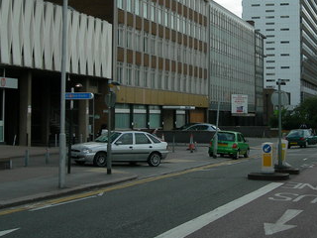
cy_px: 70
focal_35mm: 76
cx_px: 218
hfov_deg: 25.5
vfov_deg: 19.3
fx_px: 696
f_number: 4.8
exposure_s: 1/226
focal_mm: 7.8
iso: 50
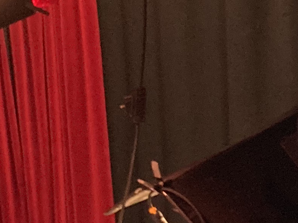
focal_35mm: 144
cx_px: 363
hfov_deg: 13.3
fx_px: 1240
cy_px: 155
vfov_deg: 10.3
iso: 200
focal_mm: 3.99
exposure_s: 1/53
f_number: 1.8
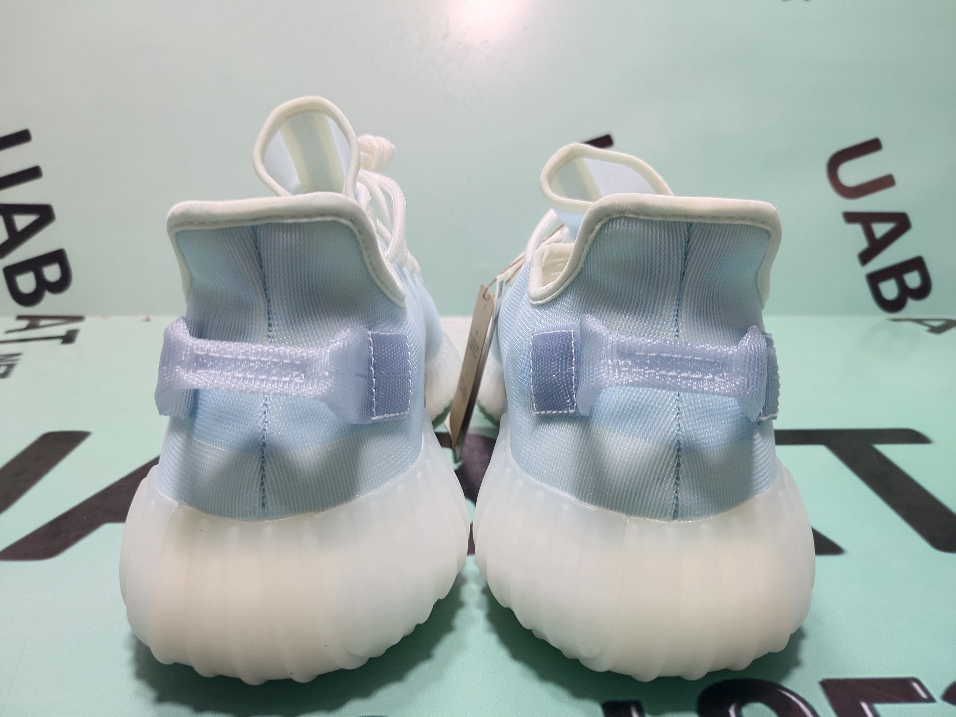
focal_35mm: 30
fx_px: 829
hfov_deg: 60.0
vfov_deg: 46.8
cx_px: 478
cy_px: 358
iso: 50
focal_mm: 4.35
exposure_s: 1/1057
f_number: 1.79
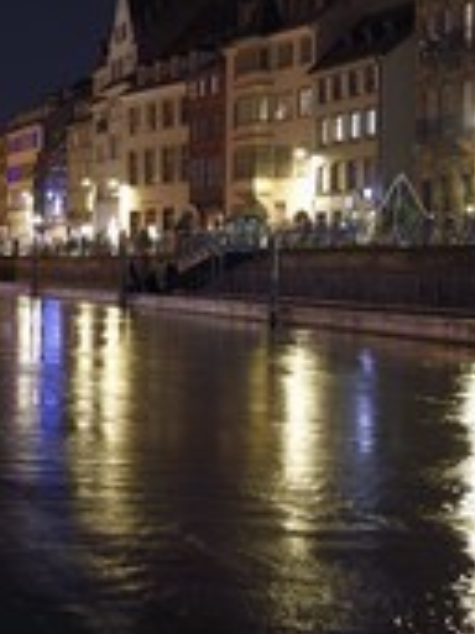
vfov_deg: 23.5
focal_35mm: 83
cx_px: -288
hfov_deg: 15.9
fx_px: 1520
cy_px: 245
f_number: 6.3
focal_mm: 35
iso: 400
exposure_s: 1.6
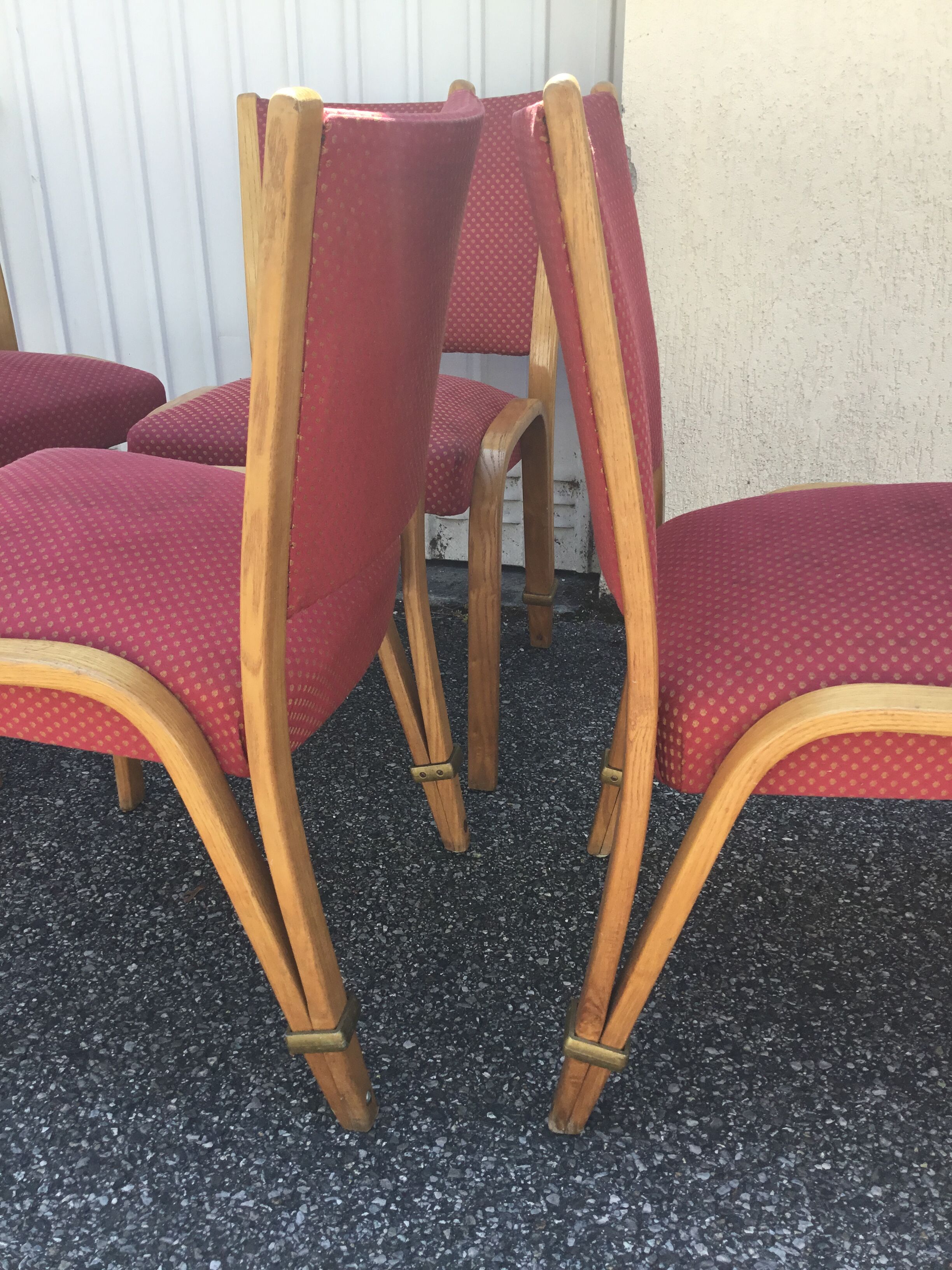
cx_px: 476
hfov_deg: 45.4
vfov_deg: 58.4
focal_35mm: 31
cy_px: 635
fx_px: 1137
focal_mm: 3.3
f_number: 2.4
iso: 25
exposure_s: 1/272
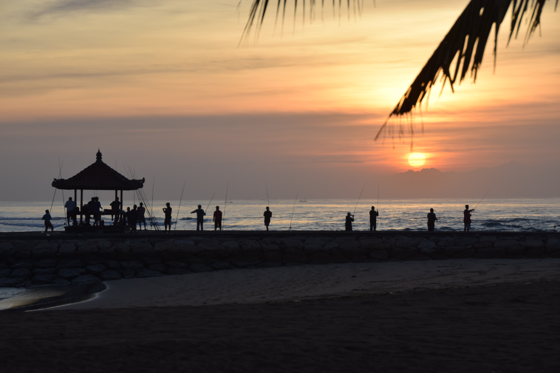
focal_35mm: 112
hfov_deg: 18.2
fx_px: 1750
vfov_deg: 12.2
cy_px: 186
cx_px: 280
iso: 200
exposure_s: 1/320
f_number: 9
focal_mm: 75
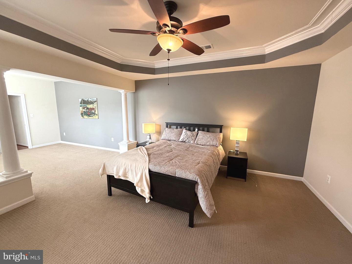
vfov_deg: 85.7
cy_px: 132
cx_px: 176
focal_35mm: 14
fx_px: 142
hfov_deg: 102.1
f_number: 2.2
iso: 200
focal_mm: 2.22
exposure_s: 1/60
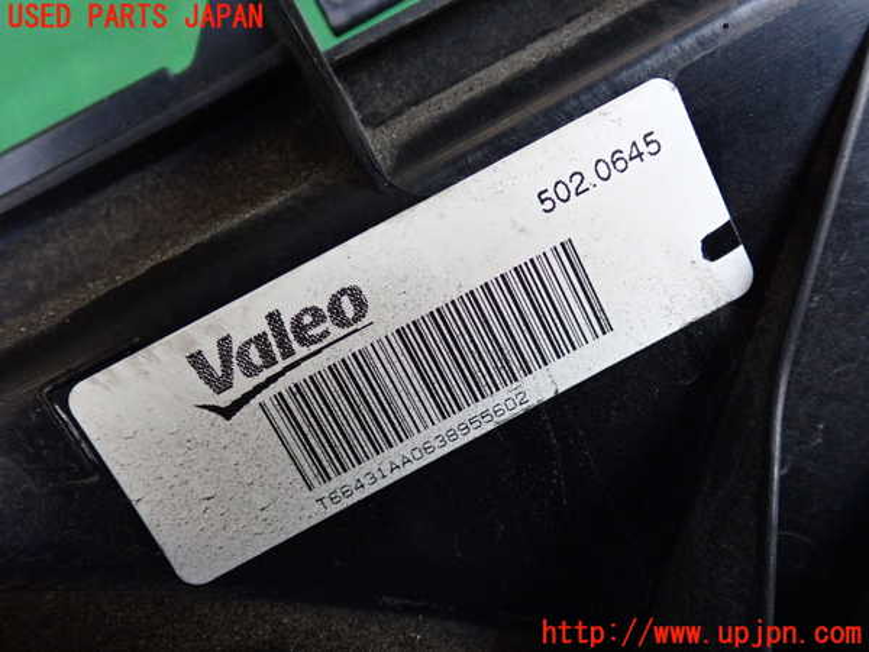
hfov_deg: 51.4
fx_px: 904
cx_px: 434
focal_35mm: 36
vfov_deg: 39.7
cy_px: 326
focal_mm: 6.37
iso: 800
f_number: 2.5
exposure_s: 1/125
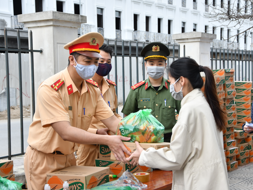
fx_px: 475
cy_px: 95
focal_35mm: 65
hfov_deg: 29.8
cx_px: 134
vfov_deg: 22.6
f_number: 5.6
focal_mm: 40
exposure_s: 1/200
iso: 320
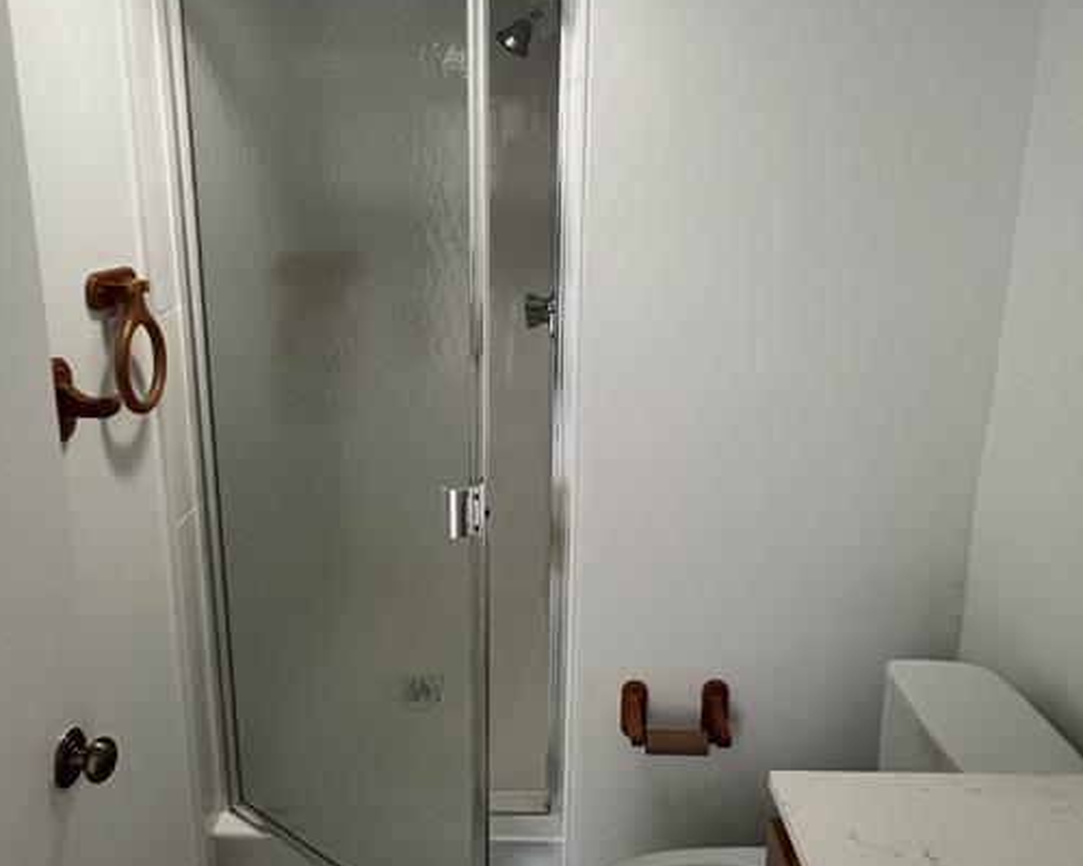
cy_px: 390
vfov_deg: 54.8
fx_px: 833
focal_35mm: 26
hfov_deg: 65.8
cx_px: 479
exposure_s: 1/60
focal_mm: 1.57
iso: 250
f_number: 1.8
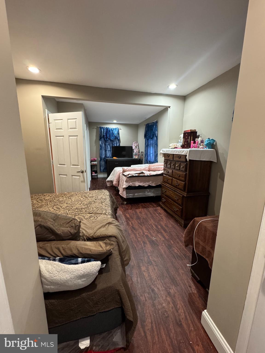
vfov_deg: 102.1
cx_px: 132
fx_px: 143
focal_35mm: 14
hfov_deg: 85.7
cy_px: 176
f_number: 2.2
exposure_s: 1/60
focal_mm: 2.22
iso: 400
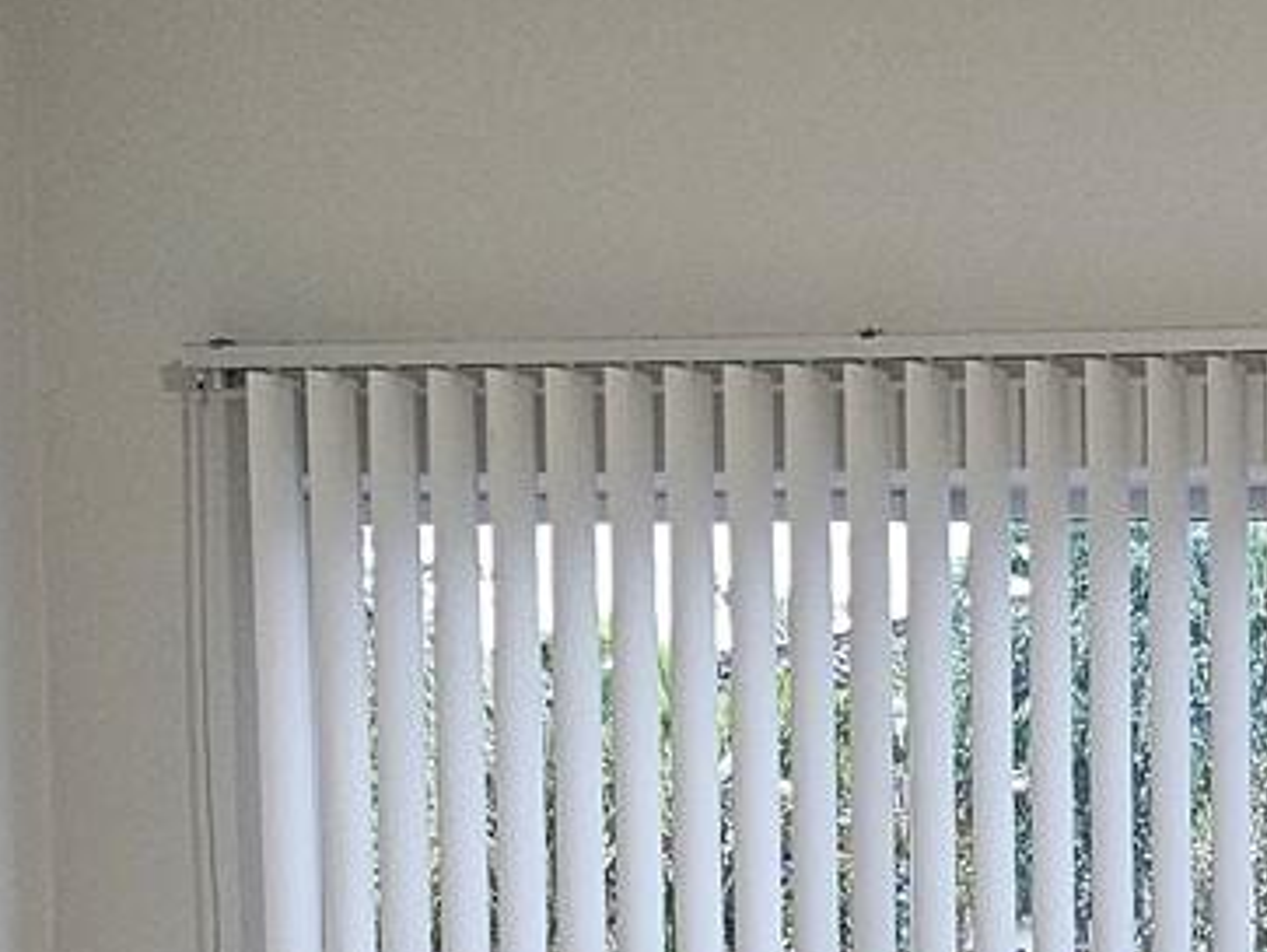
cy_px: 1312
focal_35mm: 106
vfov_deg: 13.4
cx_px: 1218
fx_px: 3882
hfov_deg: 18.1
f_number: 1.8
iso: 250
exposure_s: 1/120
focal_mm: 5
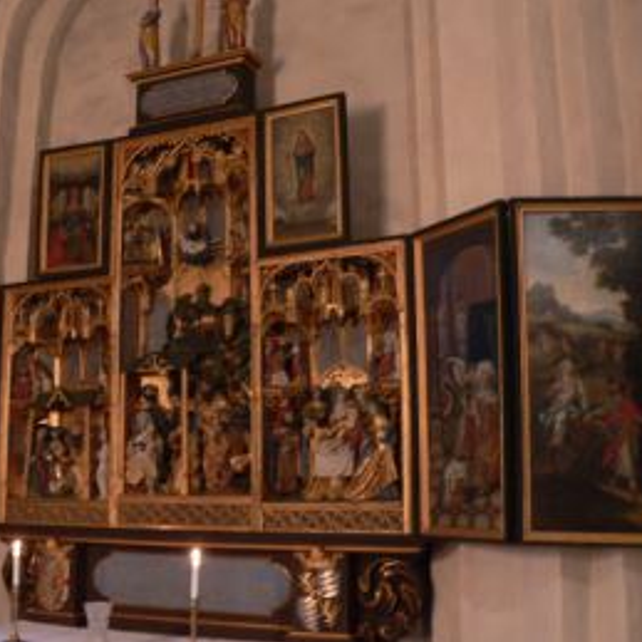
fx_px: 902
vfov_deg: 39.2
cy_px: 323
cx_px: 243
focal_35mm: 43
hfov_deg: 38.9
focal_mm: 6
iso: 200
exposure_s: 1/4
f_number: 2.8
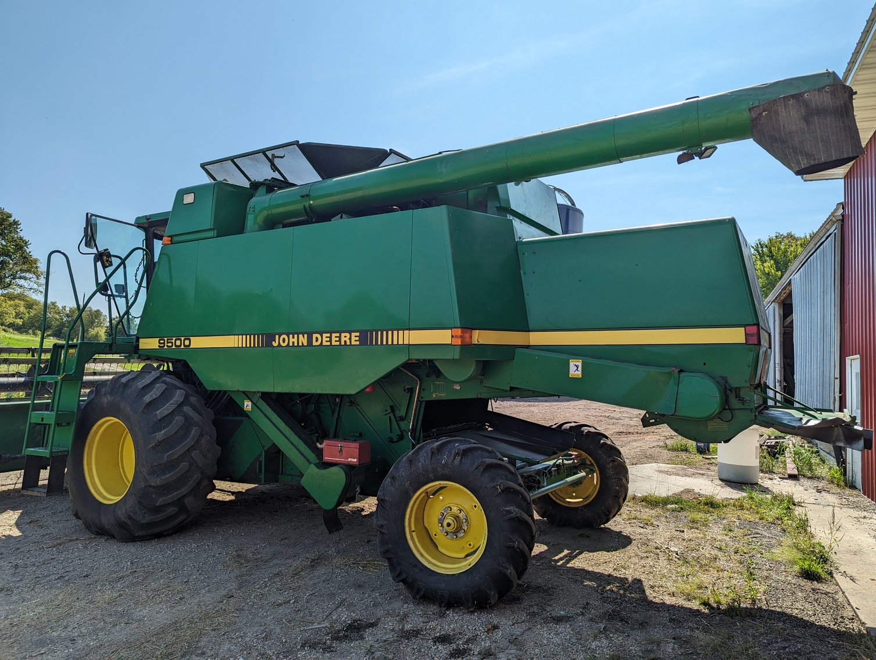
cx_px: 438
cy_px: 330
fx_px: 608
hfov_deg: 71.5
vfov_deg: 56.9
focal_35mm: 24
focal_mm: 6.81
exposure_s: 1/2695
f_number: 1.85
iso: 43
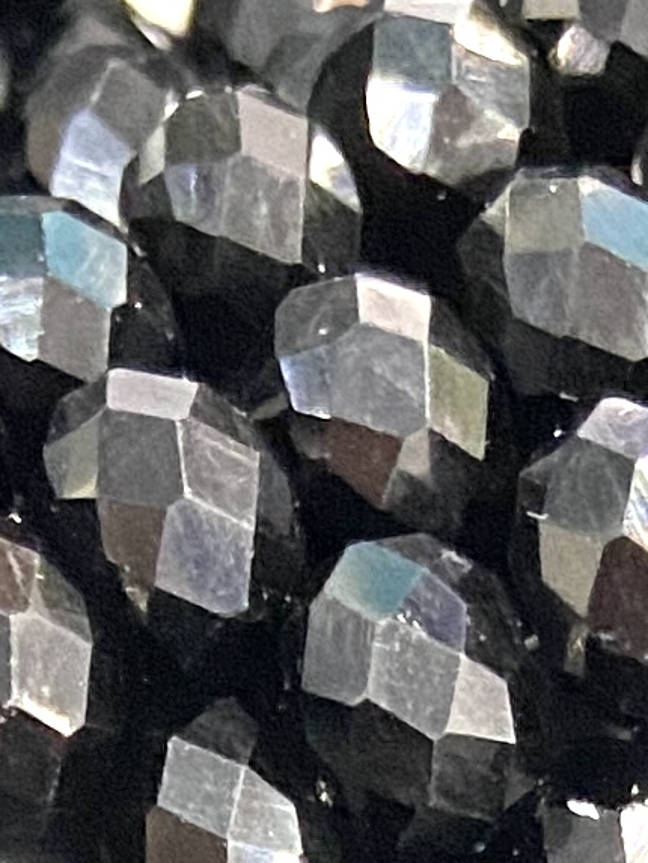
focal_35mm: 183
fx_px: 4566
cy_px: 2116
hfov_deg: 8.1
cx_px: 467
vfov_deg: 9.5
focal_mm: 4.25
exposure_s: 1/40
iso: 400
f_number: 1.8
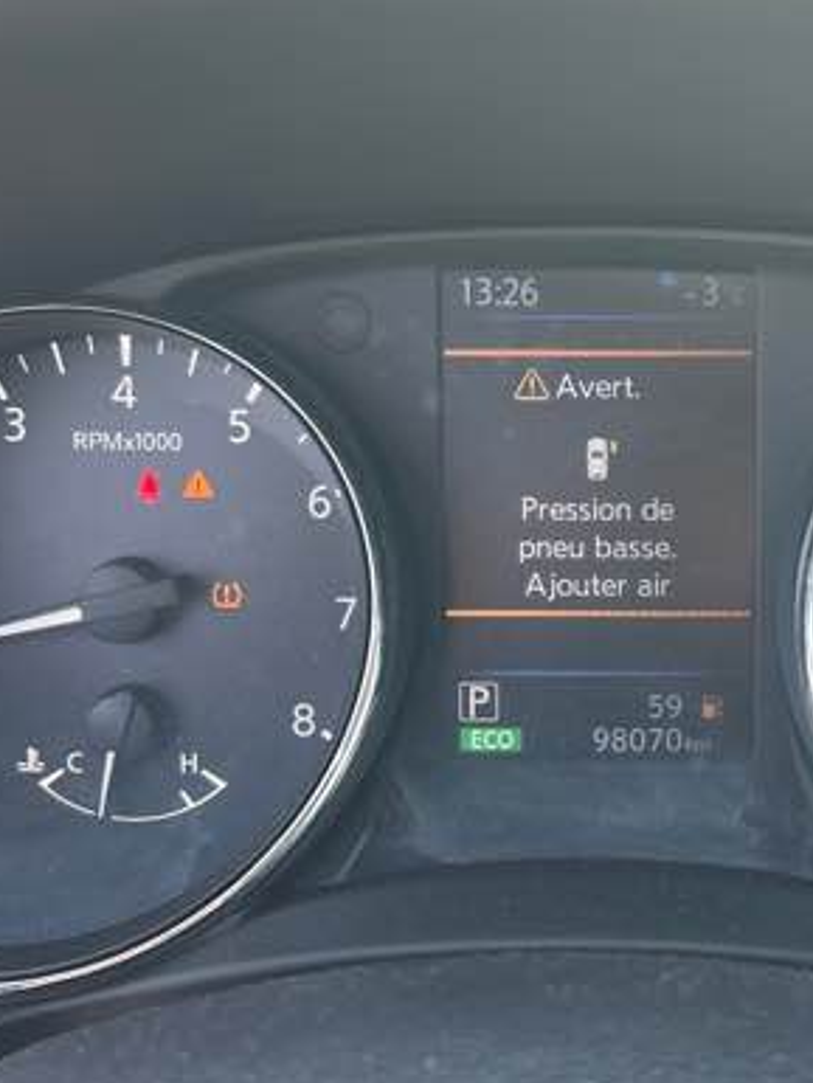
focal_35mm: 57
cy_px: 574
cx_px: 646
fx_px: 1784
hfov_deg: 25.3
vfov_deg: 33.8
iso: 64
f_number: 1.5
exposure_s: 1/121
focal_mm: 5.7
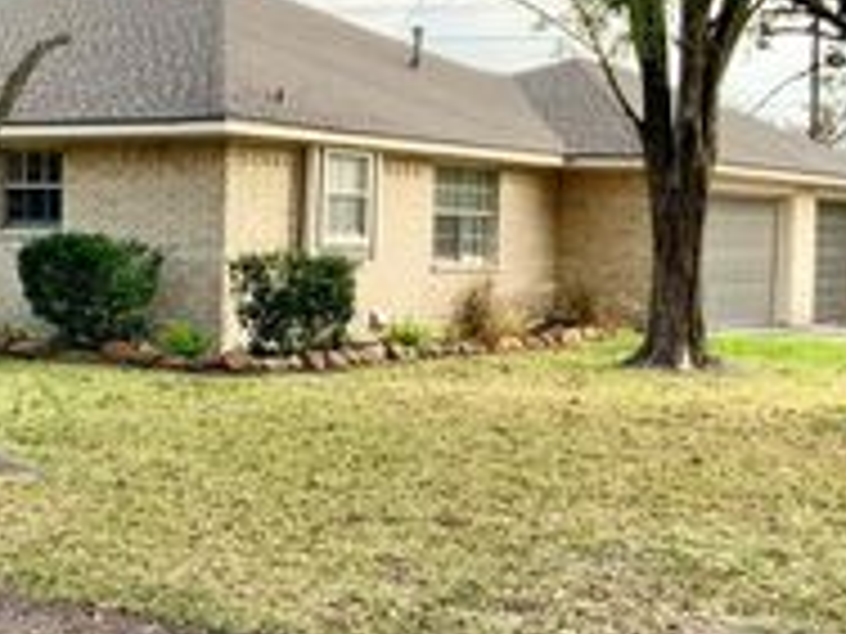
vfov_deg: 19.1
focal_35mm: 77
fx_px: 1882
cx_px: 162
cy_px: 277
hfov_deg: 24.9
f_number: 1.8
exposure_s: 1/700
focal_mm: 3
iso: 16
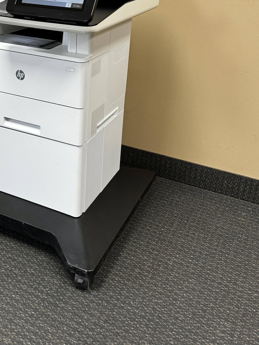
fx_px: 399
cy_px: 114
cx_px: 63
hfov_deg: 35.1
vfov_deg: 46.1
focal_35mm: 40
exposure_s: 1/120
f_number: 1.78
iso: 200
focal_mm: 6.86
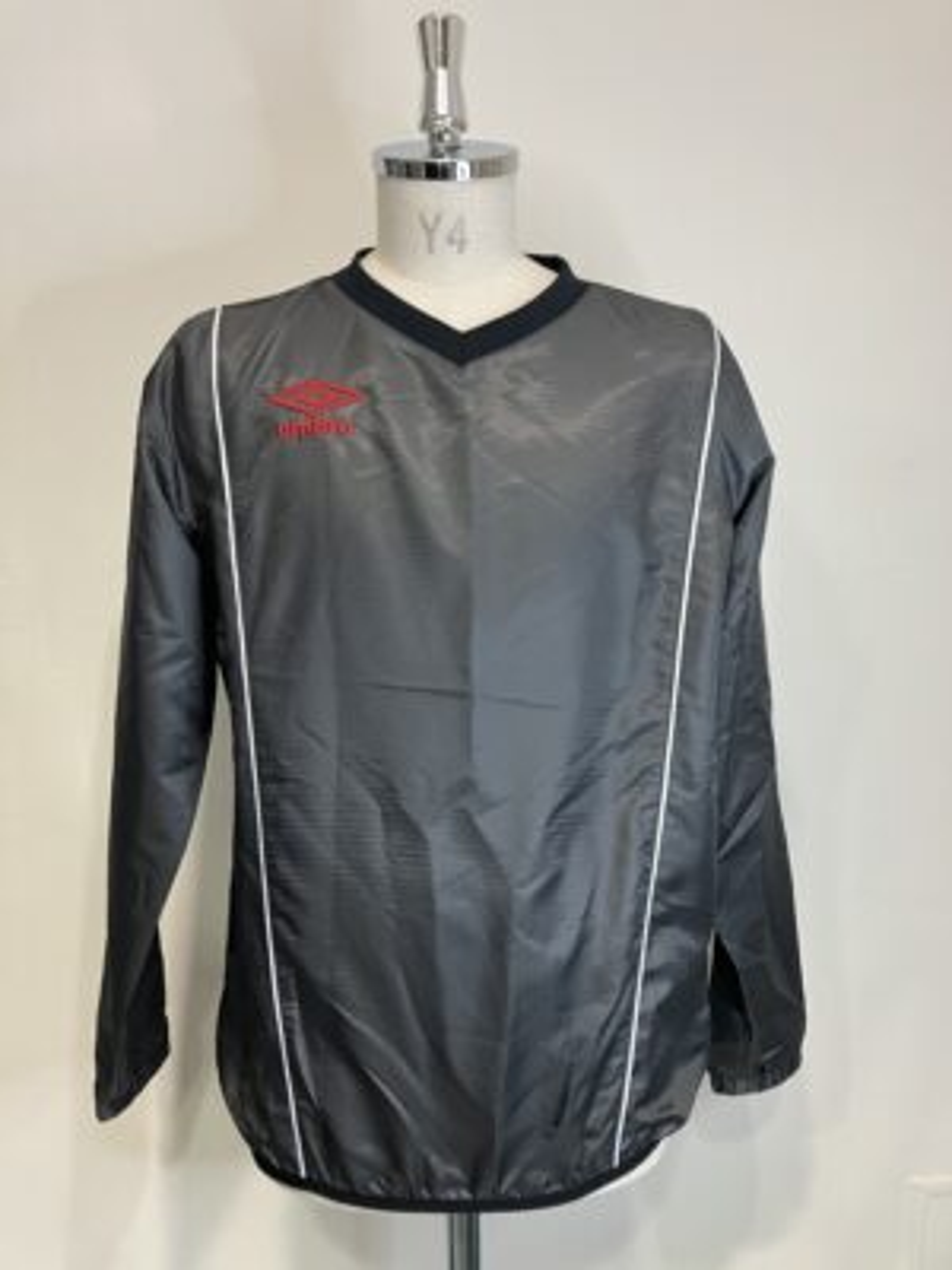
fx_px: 1027
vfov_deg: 63.4
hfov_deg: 49.7
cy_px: 635
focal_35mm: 28
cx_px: 476
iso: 125
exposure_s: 1/50
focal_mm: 3.99
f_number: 1.8
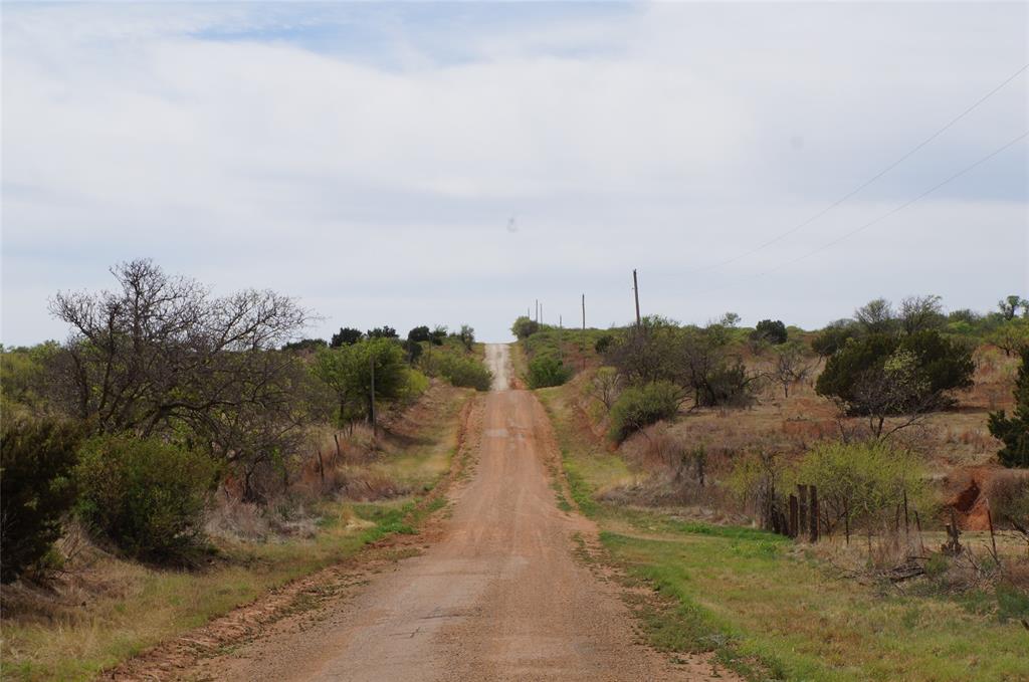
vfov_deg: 16.5
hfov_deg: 24.7
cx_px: 514
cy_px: 341
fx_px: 2354
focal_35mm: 82
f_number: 13
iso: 200
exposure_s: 1/400
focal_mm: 55
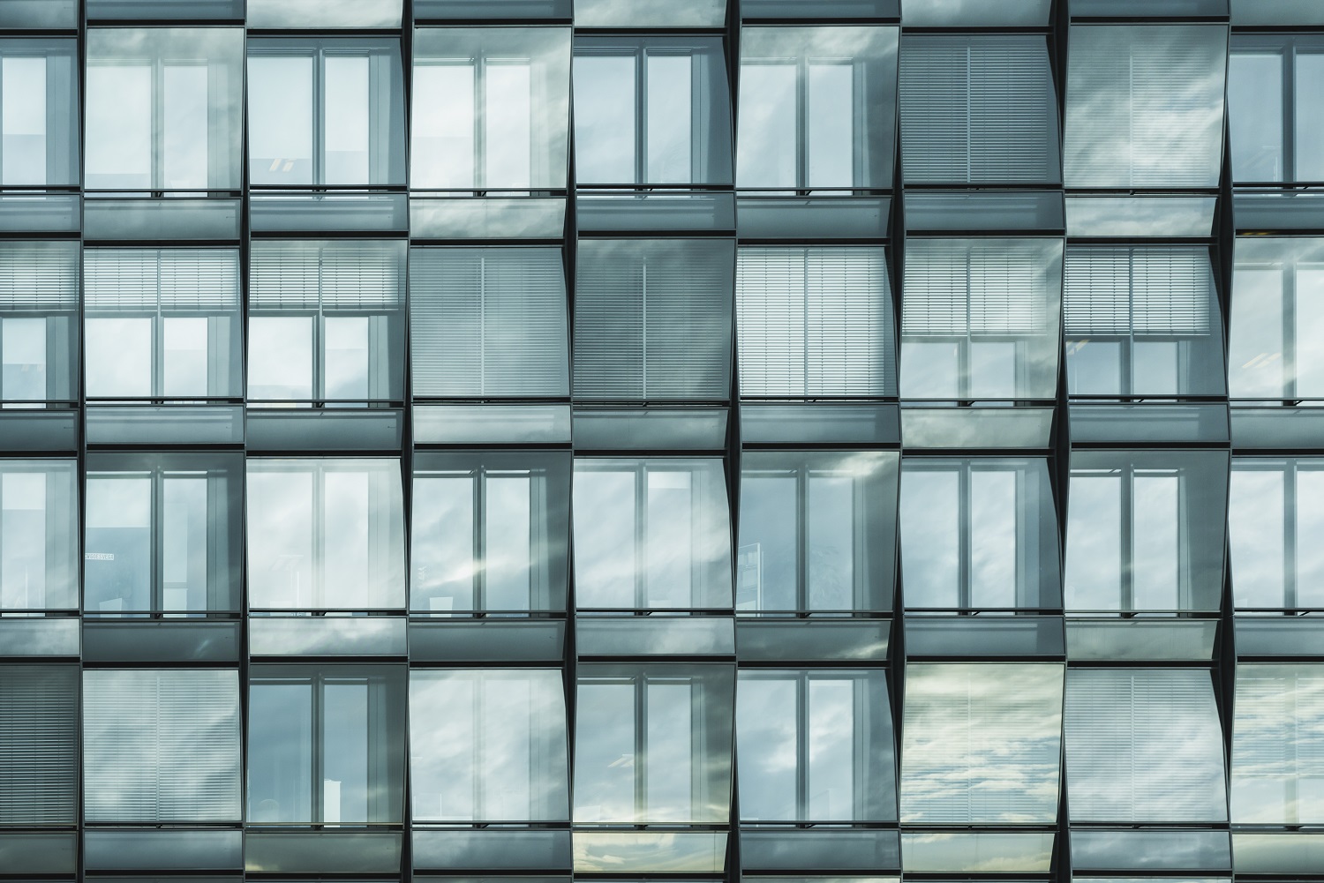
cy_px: 442
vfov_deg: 22.6
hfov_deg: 33.4
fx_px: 2207
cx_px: 662
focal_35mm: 60
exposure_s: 1/400
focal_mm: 60
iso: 400
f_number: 8
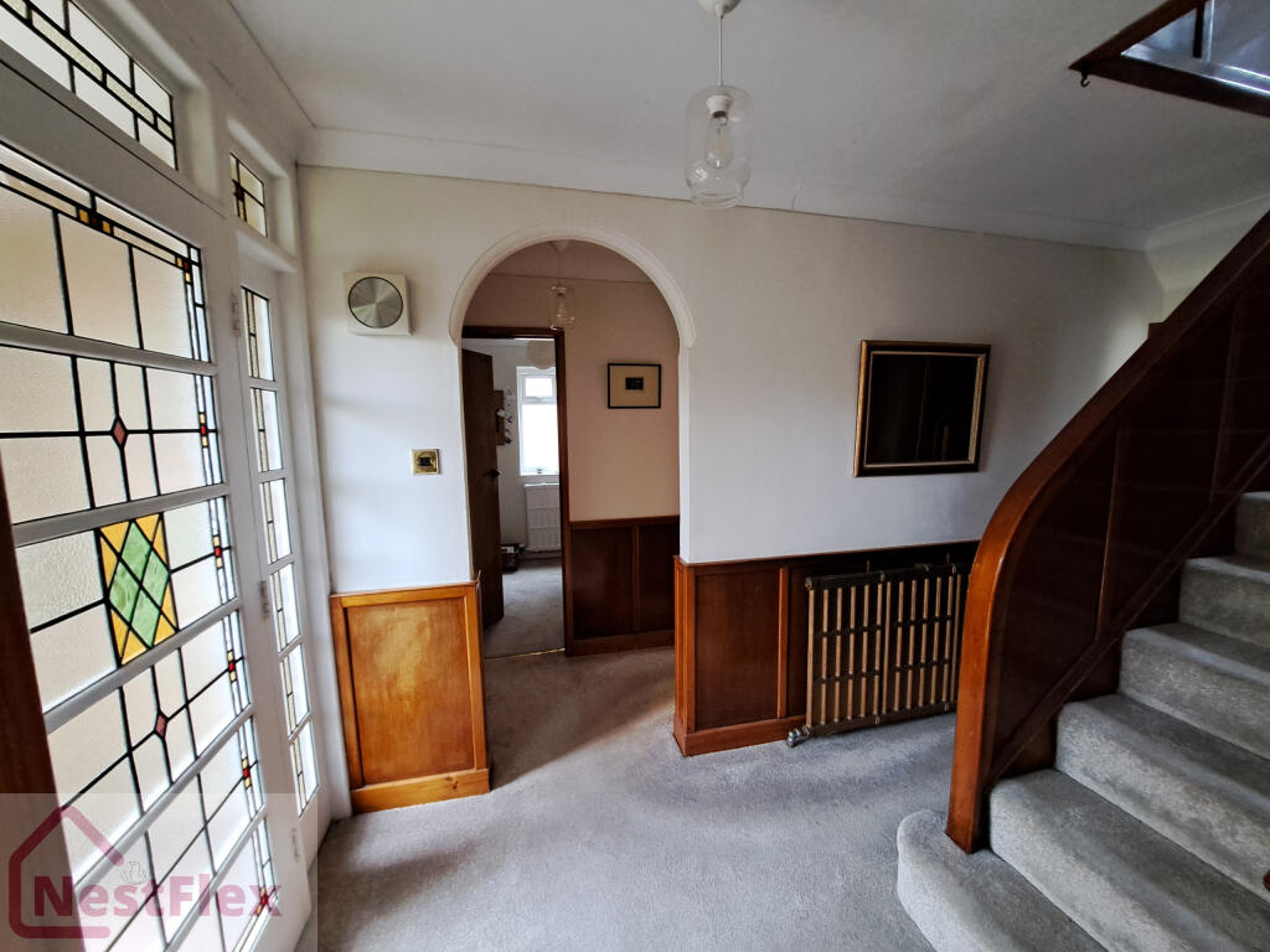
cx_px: 635
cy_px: 476
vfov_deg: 89.9
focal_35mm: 13
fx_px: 477
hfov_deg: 106.2
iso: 250
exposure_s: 1/50
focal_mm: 1.74
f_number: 2.2
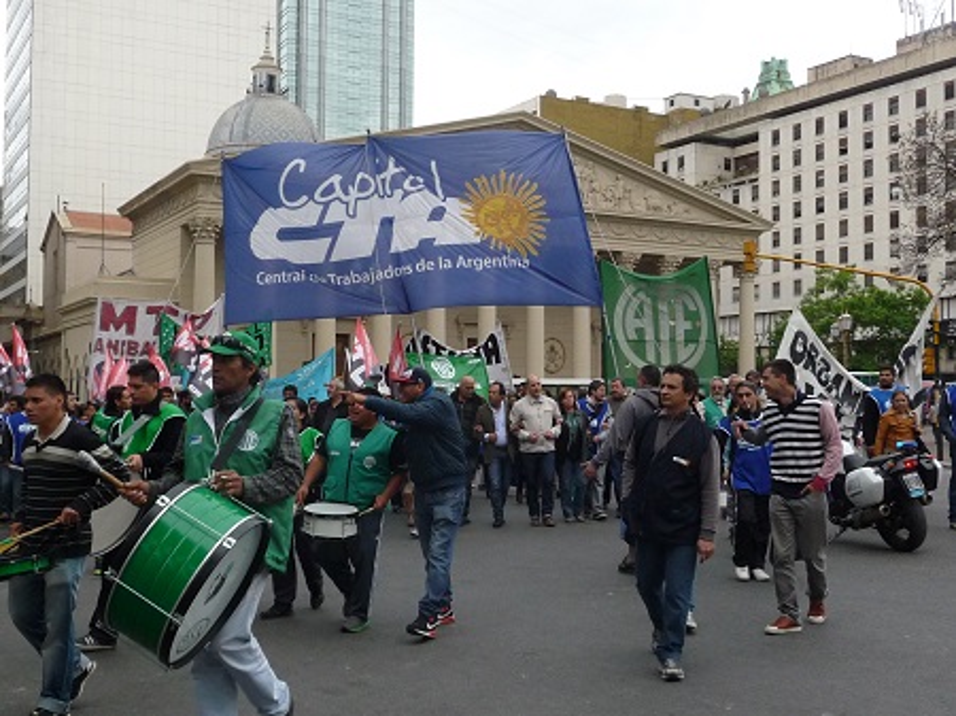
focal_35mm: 41
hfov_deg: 45.8
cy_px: 358
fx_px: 1132
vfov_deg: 35.1
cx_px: 478
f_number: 3.4
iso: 200
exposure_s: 1/250
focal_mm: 5
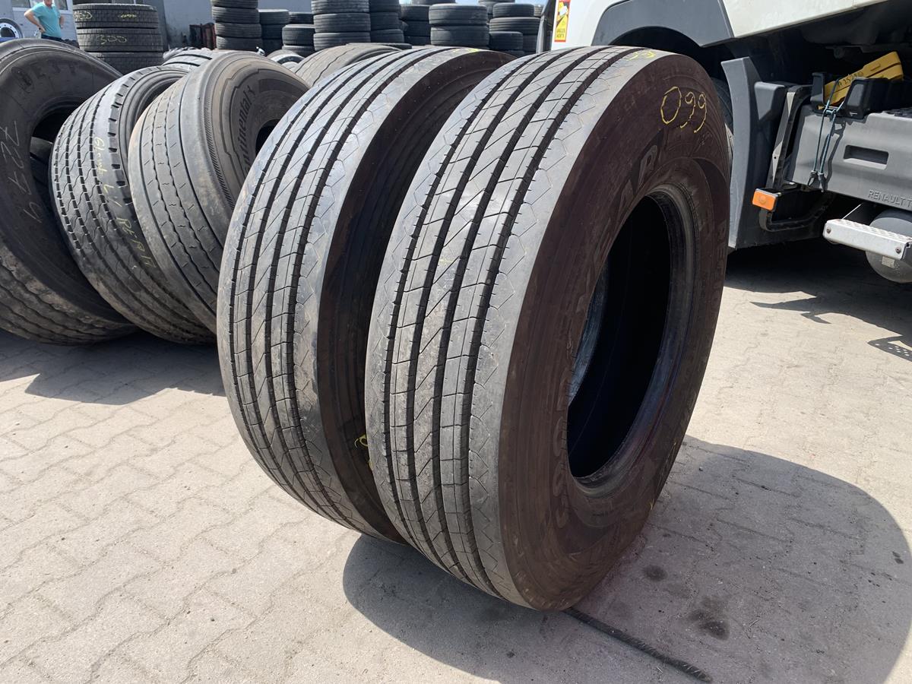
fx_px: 685
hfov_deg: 67.3
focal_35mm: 26
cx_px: 456
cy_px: 342
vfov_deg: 53.1
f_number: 1.8
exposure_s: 1/954
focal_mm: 4.25
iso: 25
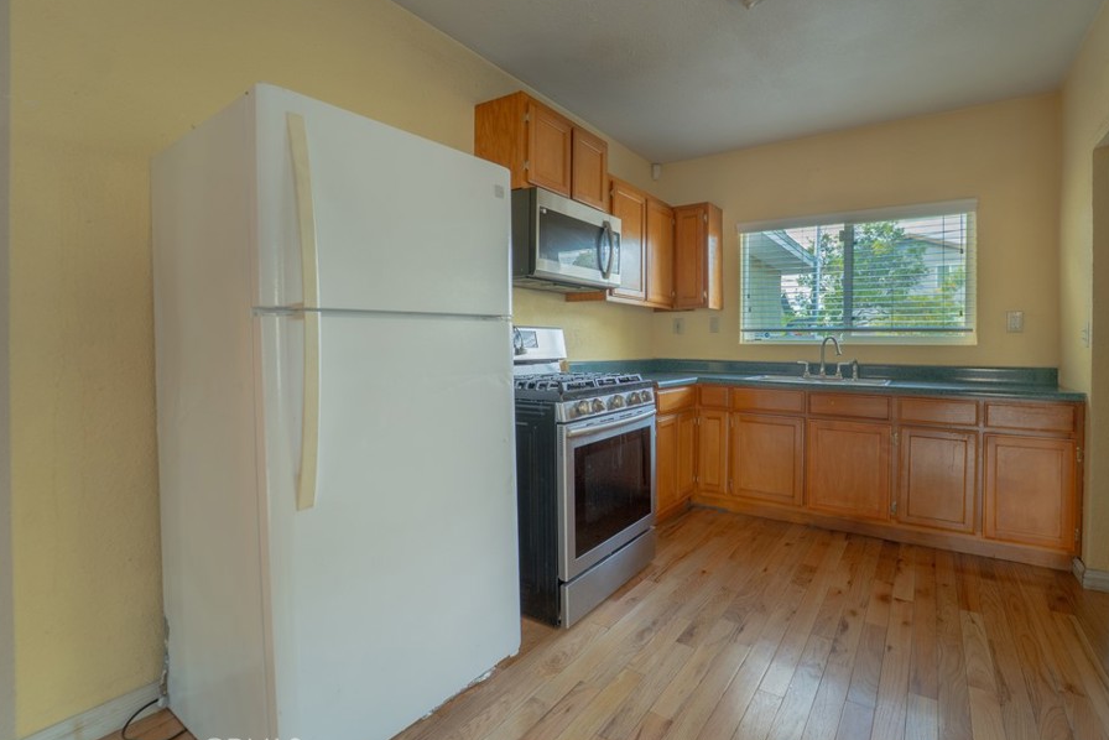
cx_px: 619
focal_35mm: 16
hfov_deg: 96.3
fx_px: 493
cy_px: 345
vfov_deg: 73.7
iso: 100
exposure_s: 1/20
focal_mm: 14
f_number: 5
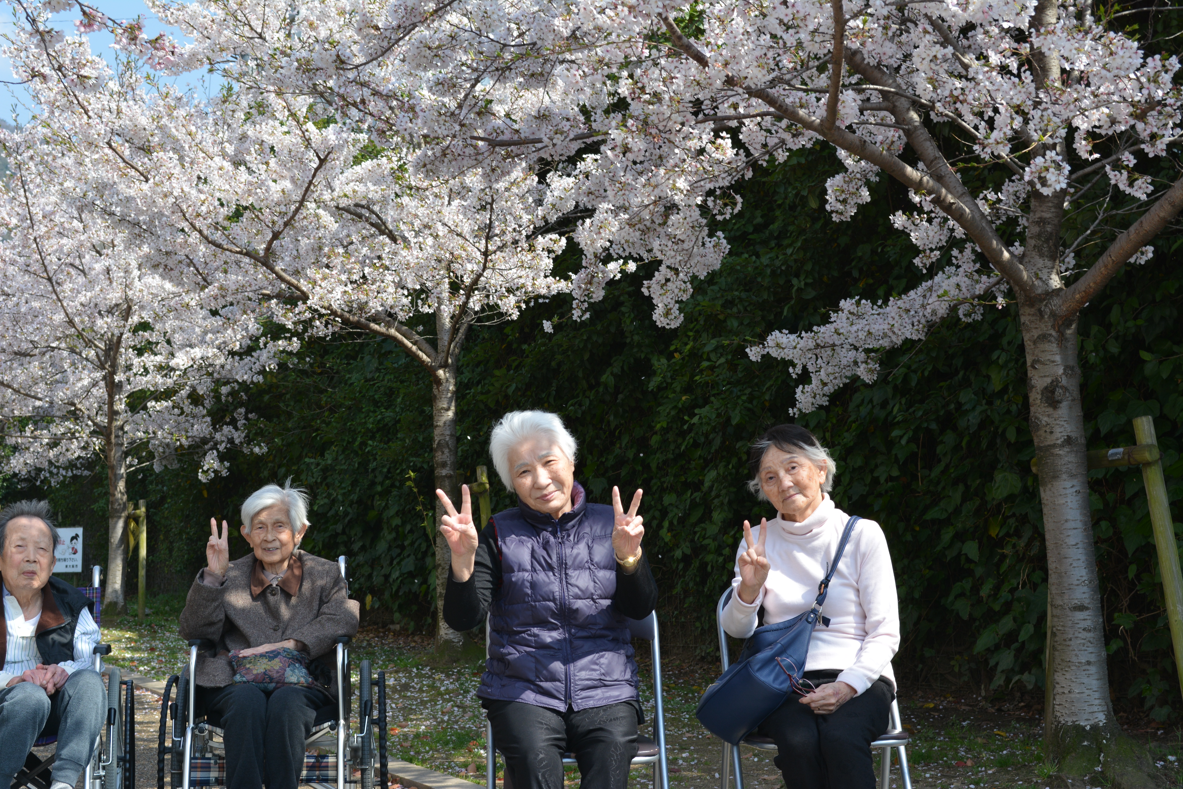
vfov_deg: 23.8
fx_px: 1873
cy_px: 394
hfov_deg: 35.1
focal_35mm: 57
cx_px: 592
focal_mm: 38
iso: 180
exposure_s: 1/250
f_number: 8
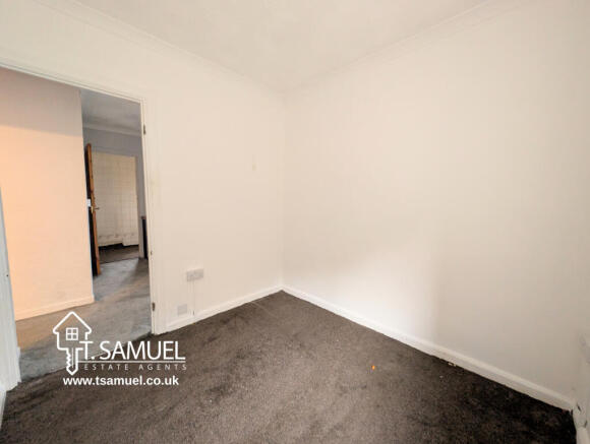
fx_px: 205
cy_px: 222
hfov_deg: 110.4
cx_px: 295
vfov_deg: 94.7
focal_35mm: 12
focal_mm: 2.23
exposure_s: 1/18.5
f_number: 1.95
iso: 922
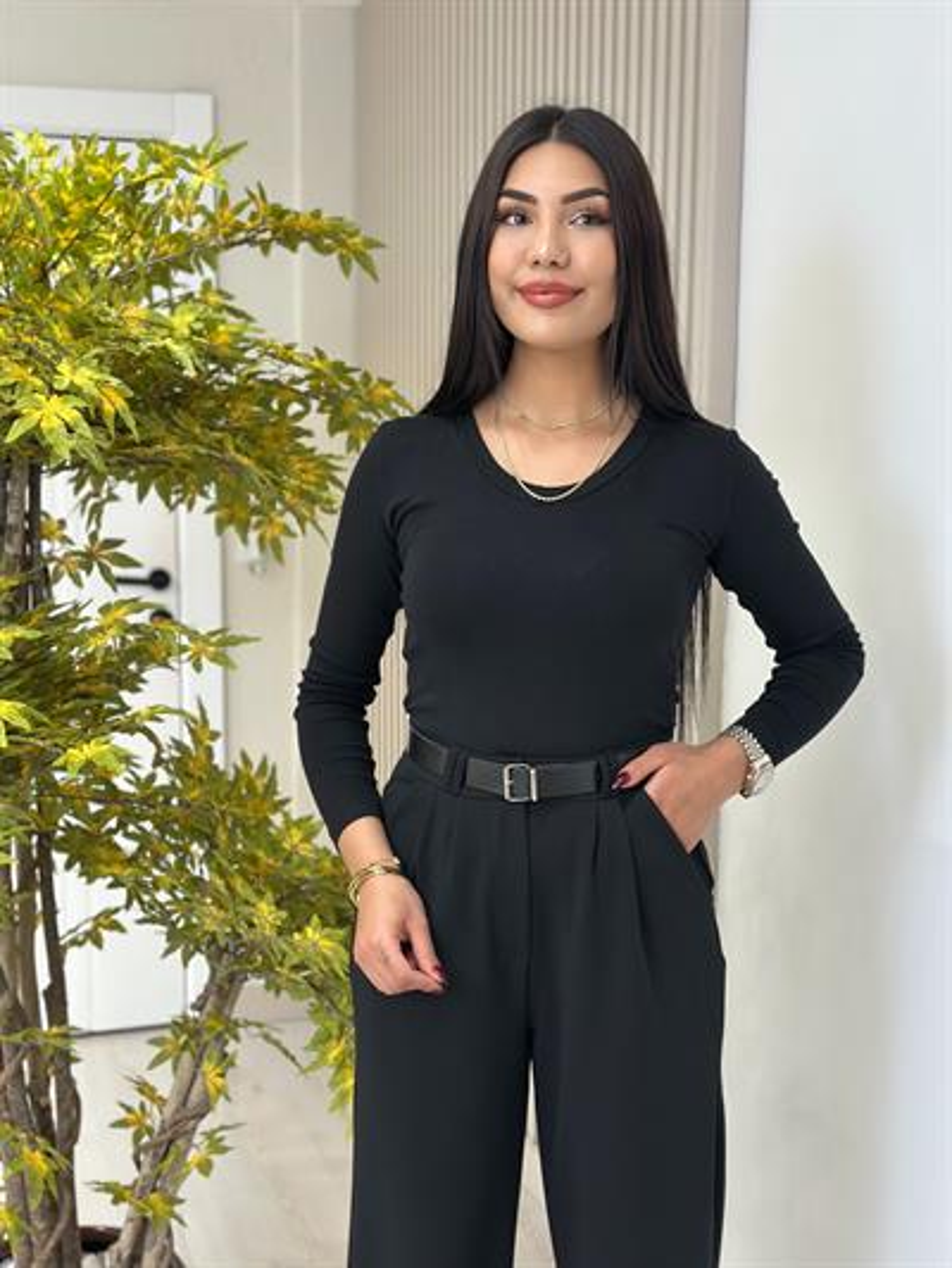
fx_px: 1759
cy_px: 634
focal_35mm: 48
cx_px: 476
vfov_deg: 39.6
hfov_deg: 30.3
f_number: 1.78
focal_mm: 6.86
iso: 80
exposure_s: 1/100
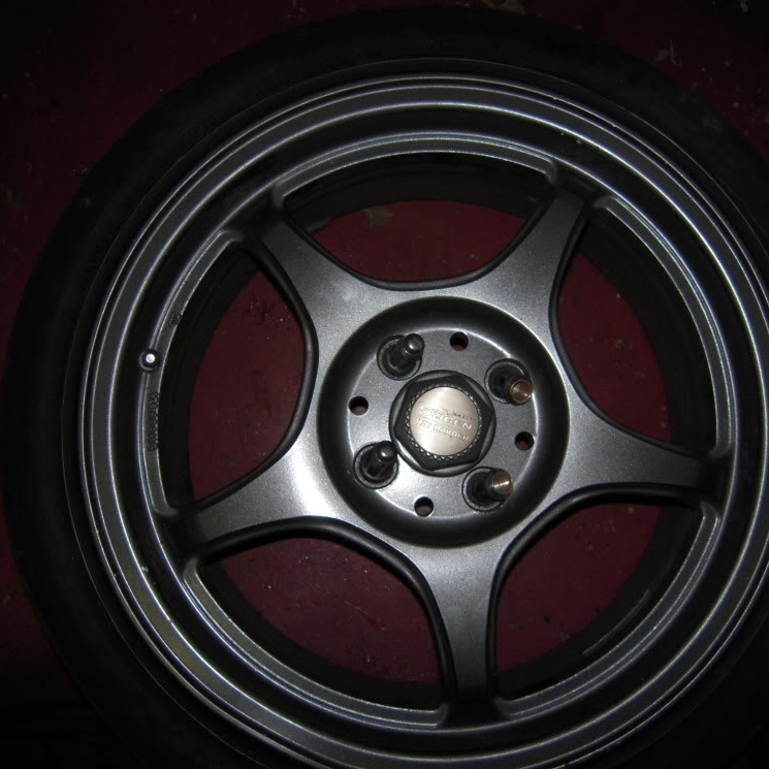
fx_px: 855
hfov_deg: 48.3
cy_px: 384
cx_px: 435
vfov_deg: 48.5
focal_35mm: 34
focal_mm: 5
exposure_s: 1/25
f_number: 2.7
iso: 200
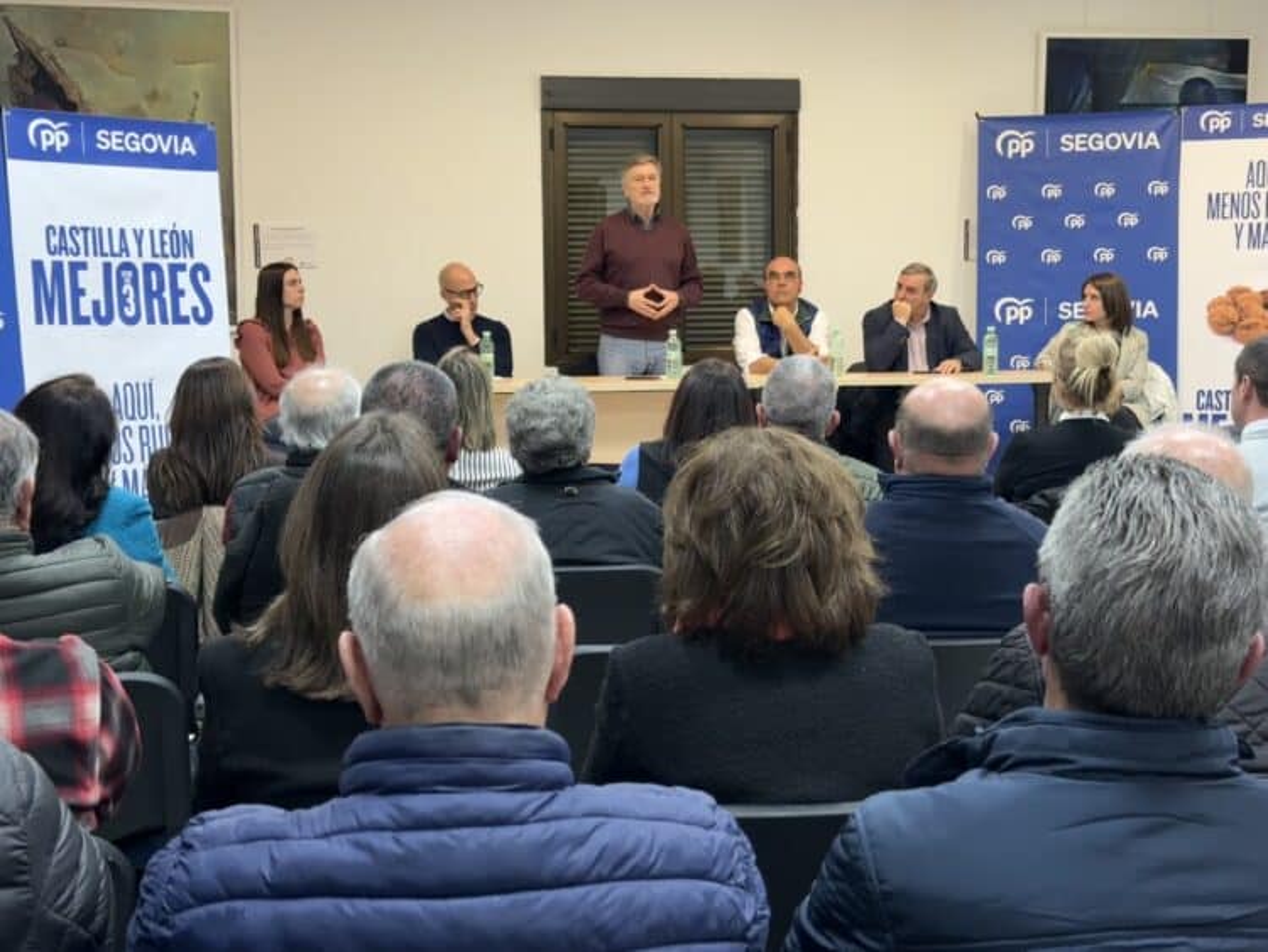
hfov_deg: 39.6
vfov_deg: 30.3
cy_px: 476
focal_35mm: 48
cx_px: 634
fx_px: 1759
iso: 125
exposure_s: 1/50
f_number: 1.78
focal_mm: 6.76
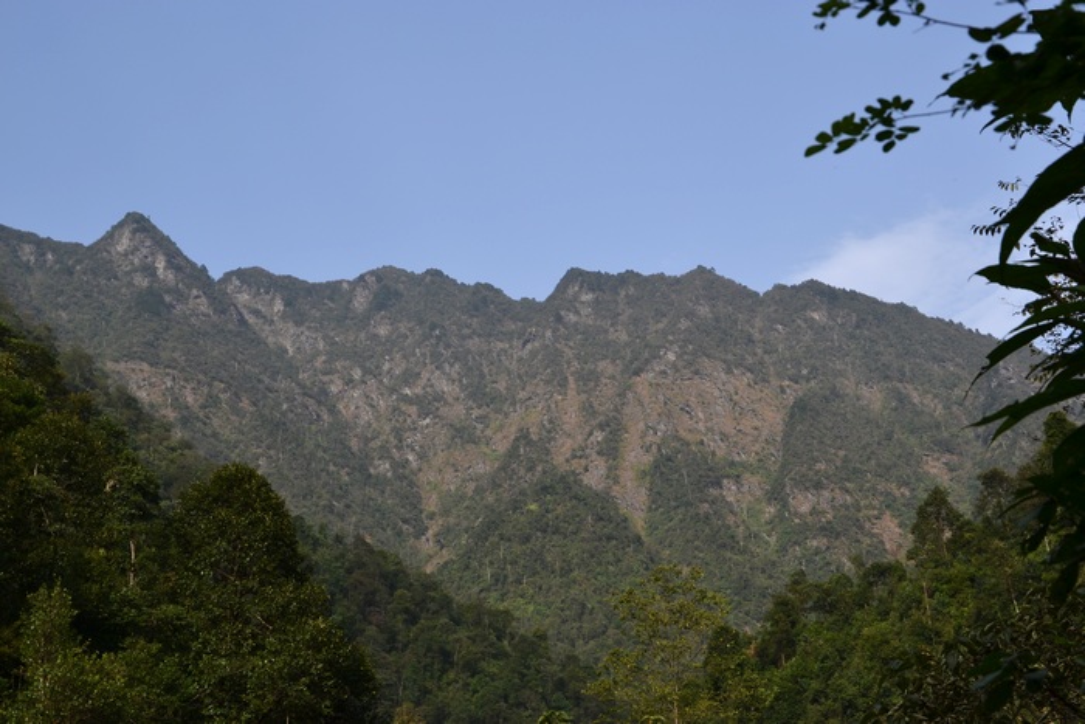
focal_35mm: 45
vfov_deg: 29.9
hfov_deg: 43.6
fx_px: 1356
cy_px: 362
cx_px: 542
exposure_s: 1/250
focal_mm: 30
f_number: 8
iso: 100
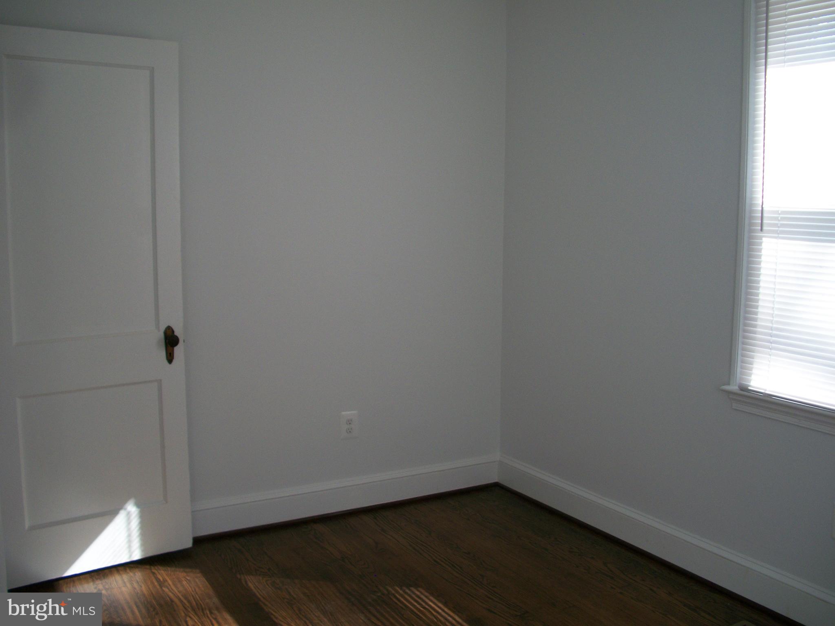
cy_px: 313
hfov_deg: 52.6
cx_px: 418
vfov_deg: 40.7
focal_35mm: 35
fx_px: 844
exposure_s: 1/50
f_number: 3.1
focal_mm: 6.3
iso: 80
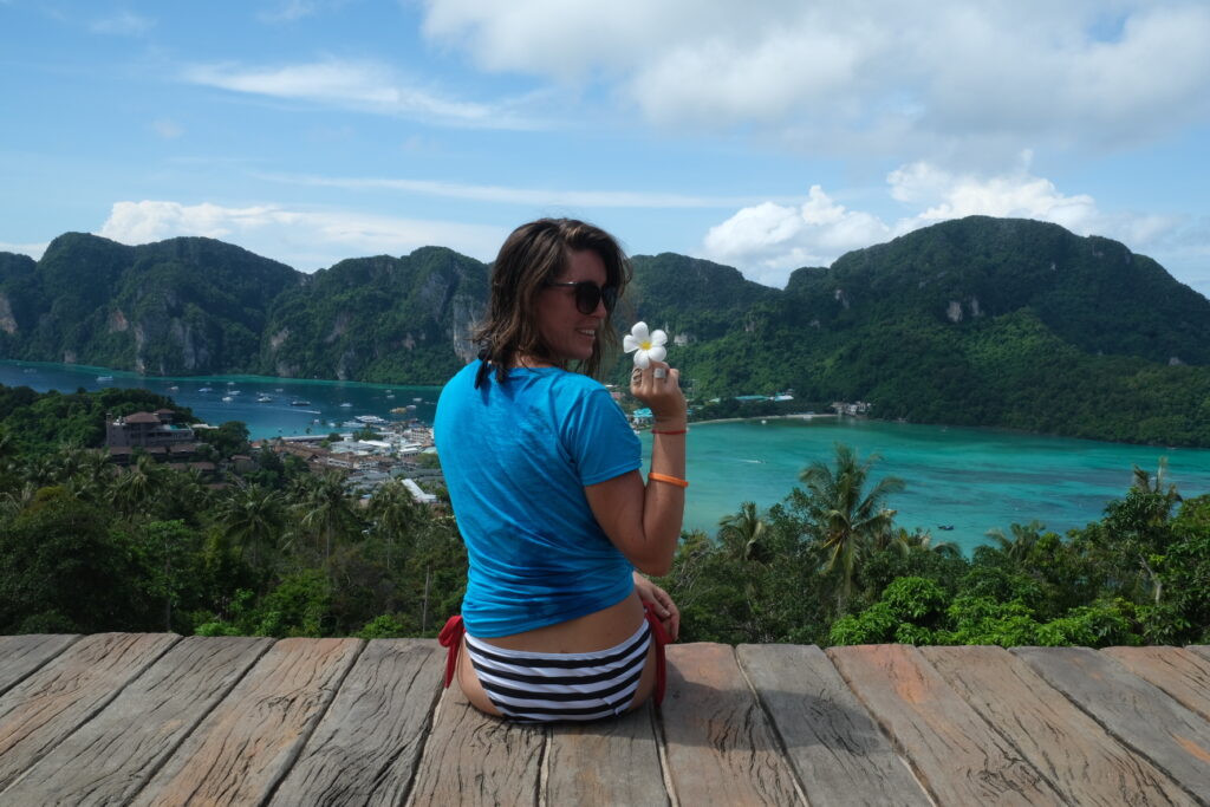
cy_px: 404
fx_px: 1042
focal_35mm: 31
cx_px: 605
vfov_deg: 42.3
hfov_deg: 60.3
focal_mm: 20.5
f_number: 22
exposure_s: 1/42
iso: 160
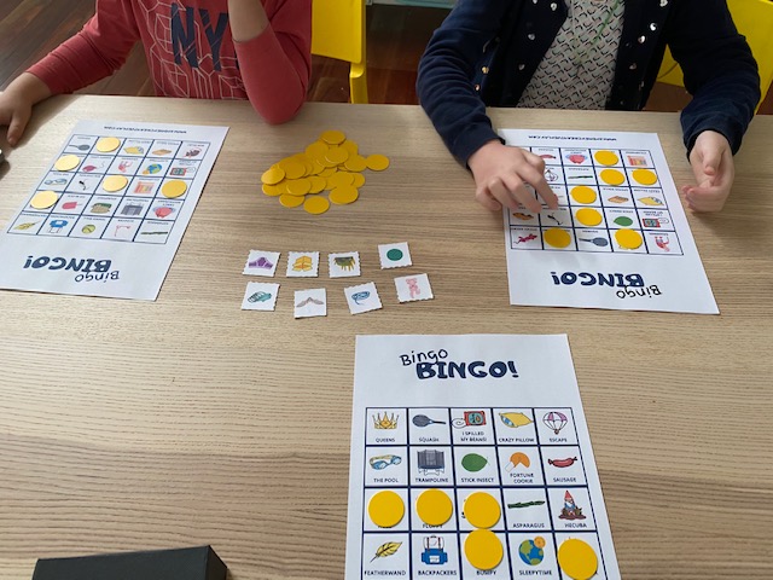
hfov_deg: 67.3
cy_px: 290
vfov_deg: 53.1
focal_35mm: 26
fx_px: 581
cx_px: 386
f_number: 1.8
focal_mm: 4.25
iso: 125
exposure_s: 1/66
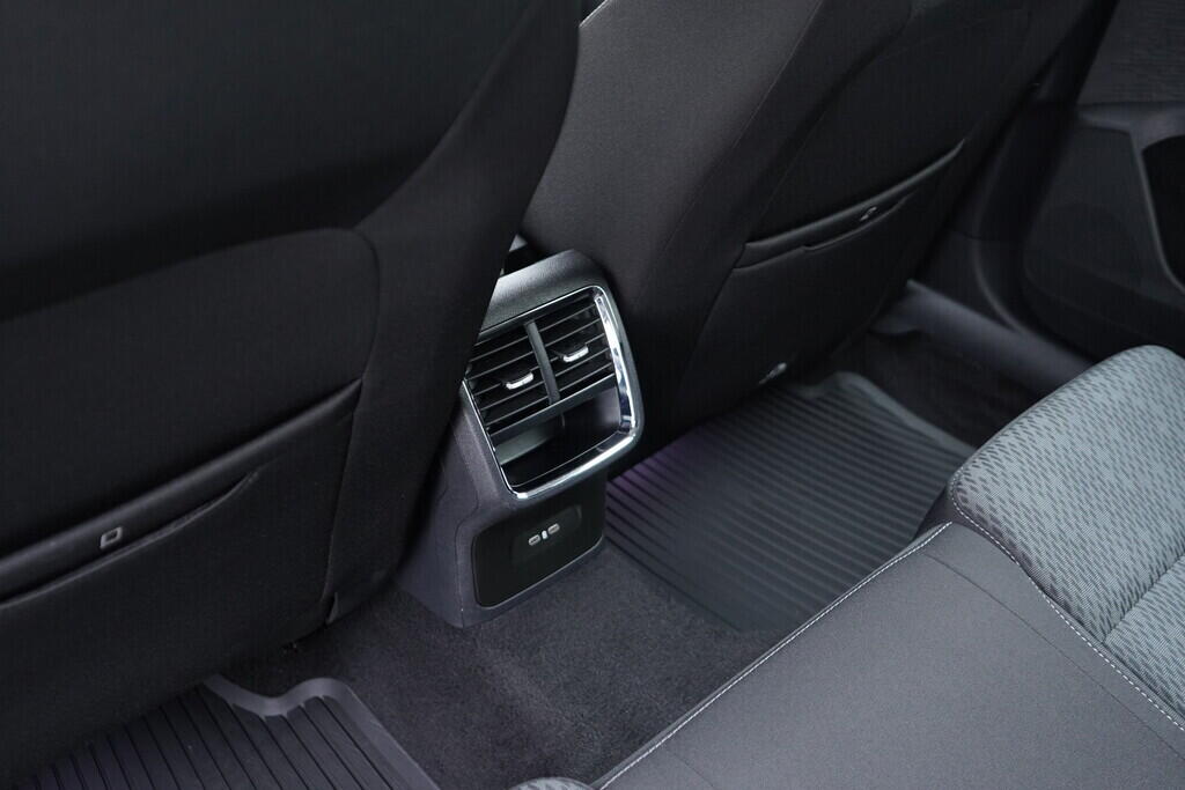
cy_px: 395
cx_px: 592
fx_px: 1185
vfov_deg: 36.9
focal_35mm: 36
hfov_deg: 53.1
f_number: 2.8
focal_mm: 24
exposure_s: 1/40
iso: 1250
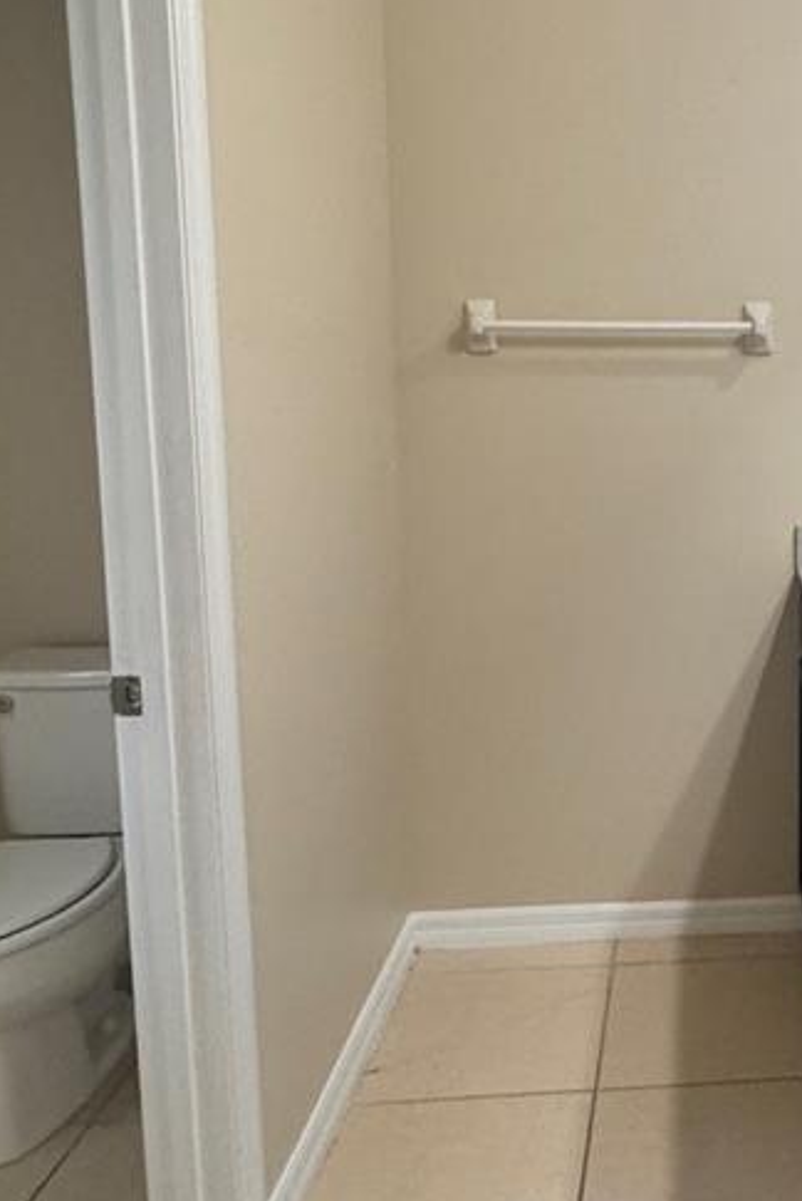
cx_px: 827
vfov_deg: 52.7
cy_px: 475
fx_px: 1201
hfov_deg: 33.4
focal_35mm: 36
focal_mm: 2.22
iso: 320
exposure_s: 1/120
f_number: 2.2
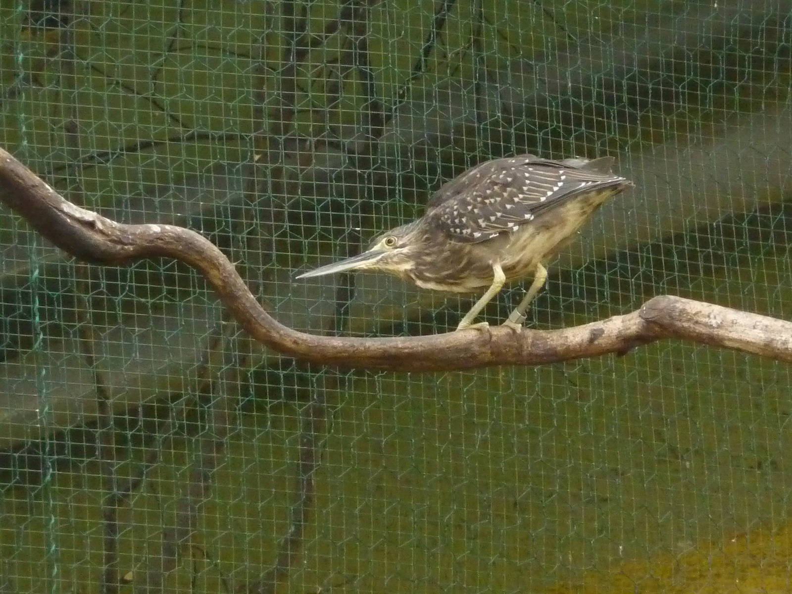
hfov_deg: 4.2
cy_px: 297
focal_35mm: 472
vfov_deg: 3.2
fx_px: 10799
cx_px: 396
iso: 800
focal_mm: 47
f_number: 4.9
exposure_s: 1/25
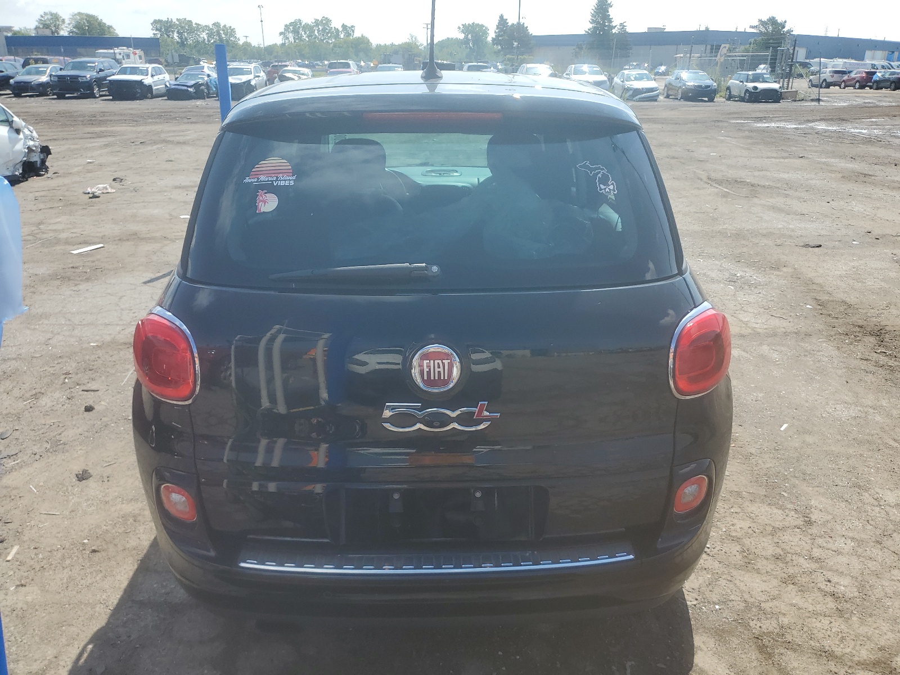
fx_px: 676
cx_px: 450
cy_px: 338
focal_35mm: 26
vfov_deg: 53.1
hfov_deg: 67.3
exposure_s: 1/2500
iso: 50
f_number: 1.5
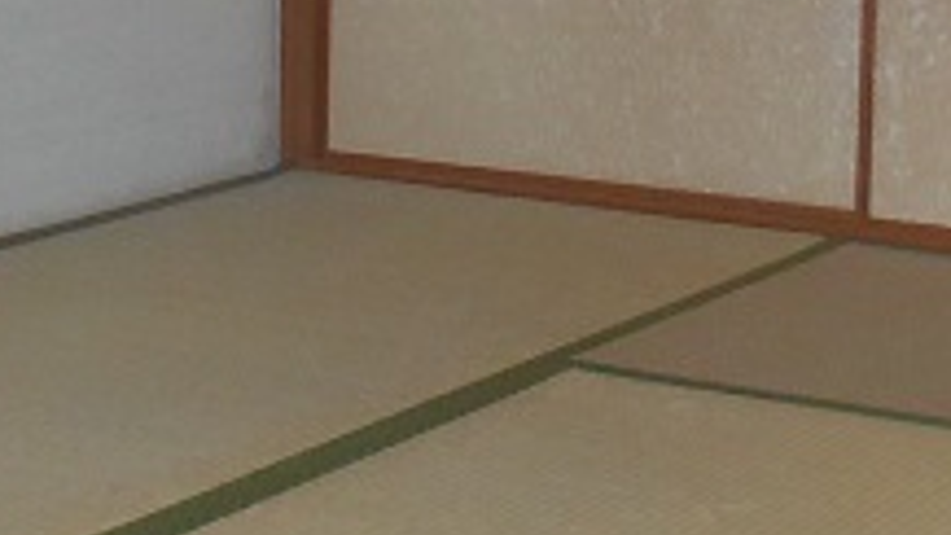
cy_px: -202
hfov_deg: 18.5
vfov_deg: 10.2
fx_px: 2925
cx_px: 486
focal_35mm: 116
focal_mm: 4.5
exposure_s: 1/25
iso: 320
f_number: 3.3
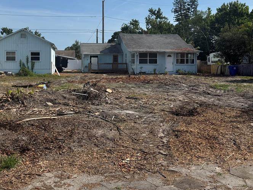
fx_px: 270
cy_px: 63
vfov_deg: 38.2
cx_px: 110
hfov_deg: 50.0
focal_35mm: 37
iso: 80
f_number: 1.78
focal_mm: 6.76
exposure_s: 1/5348
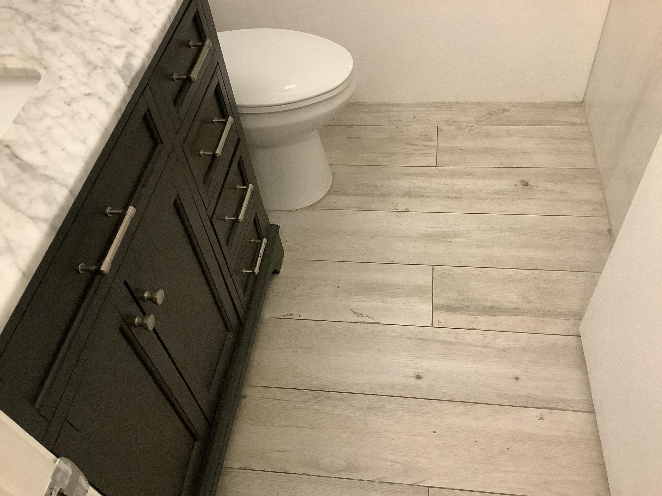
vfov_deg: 45.4
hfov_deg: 58.4
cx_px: 331
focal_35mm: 31
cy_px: 248
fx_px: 593
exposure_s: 1/60
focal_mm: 3.3
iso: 400
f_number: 2.4
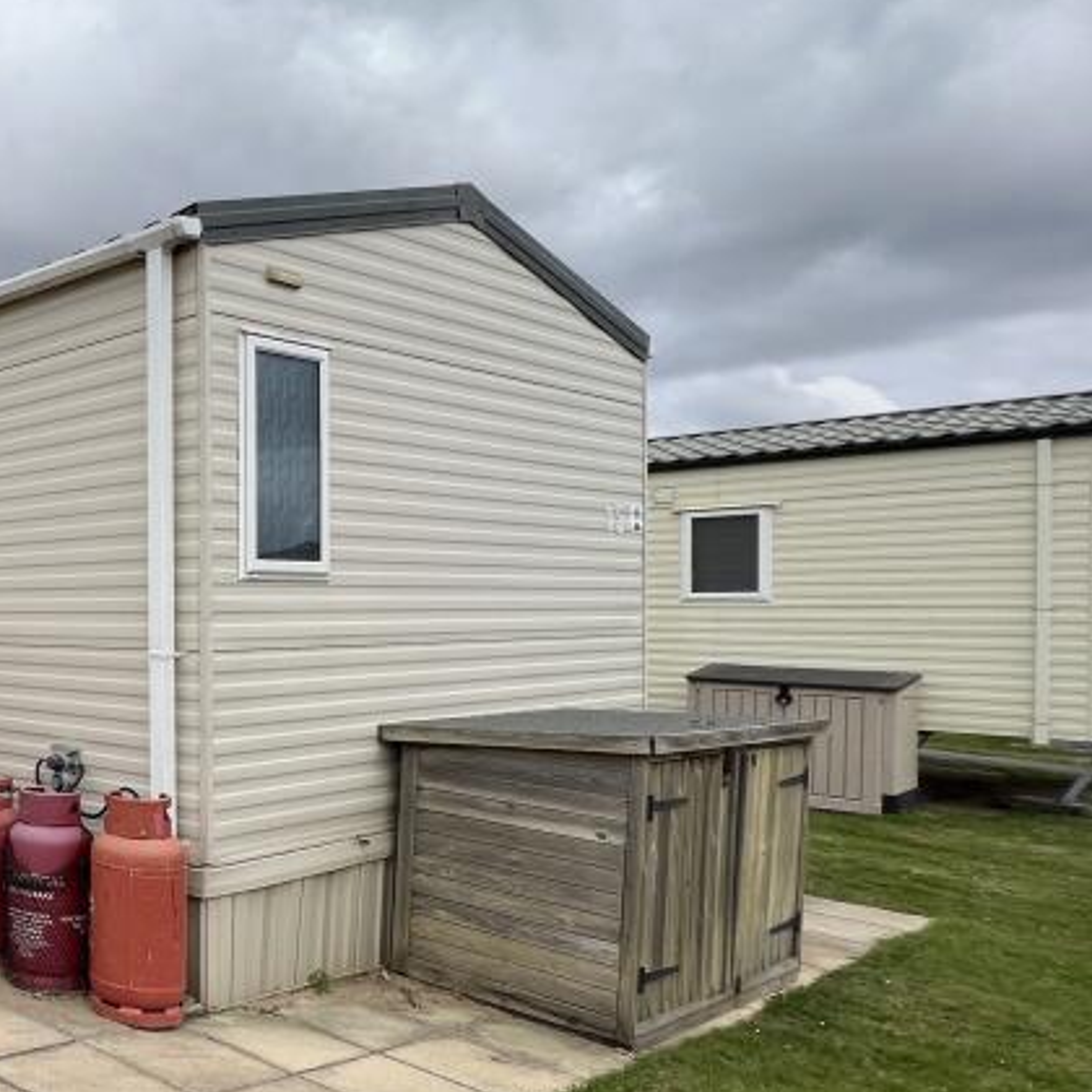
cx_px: -237
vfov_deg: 57.2
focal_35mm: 28
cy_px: 606
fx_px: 999
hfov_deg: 39.7
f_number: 1.8
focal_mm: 1.57
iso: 32
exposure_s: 1/1946
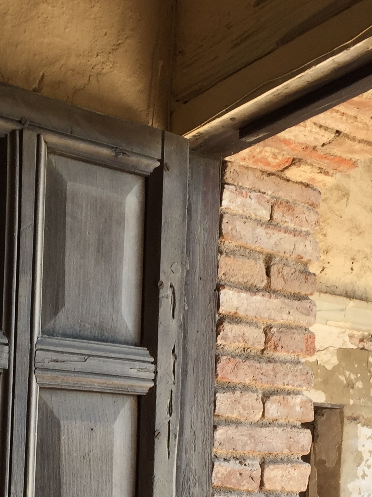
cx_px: 104
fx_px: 888
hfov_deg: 23.5
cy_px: 459
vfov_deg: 29.7
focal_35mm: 62
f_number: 2.2
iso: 40
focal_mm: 4.15
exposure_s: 1/120
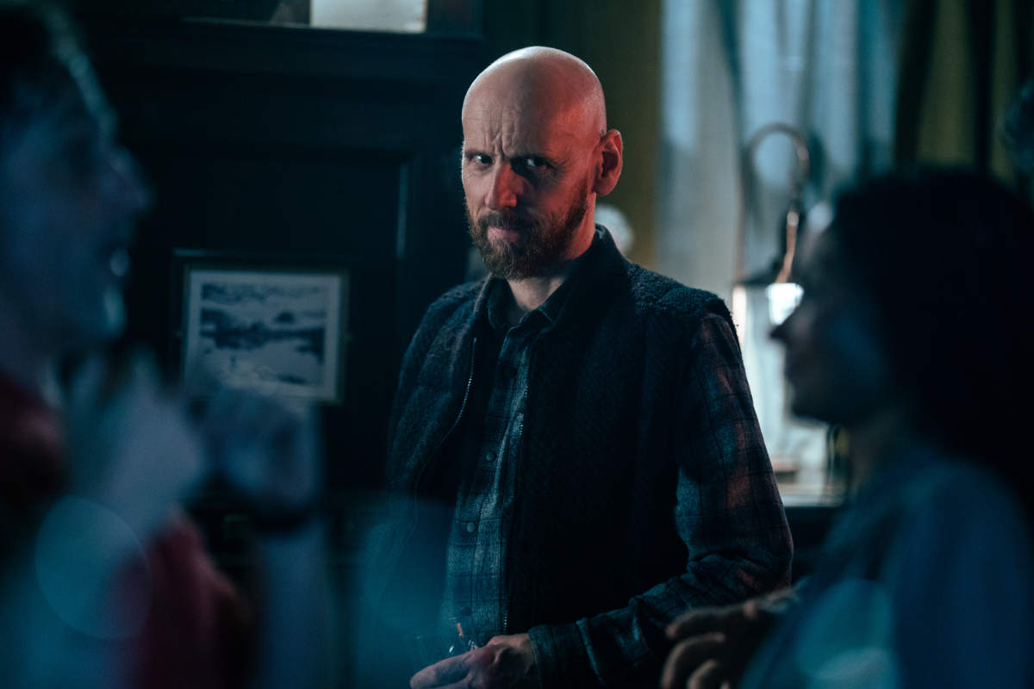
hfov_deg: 15.2
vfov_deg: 10.2
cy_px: 344
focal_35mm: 135
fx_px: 3877
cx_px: 517
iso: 1250
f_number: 1.8
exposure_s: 1/320
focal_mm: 135
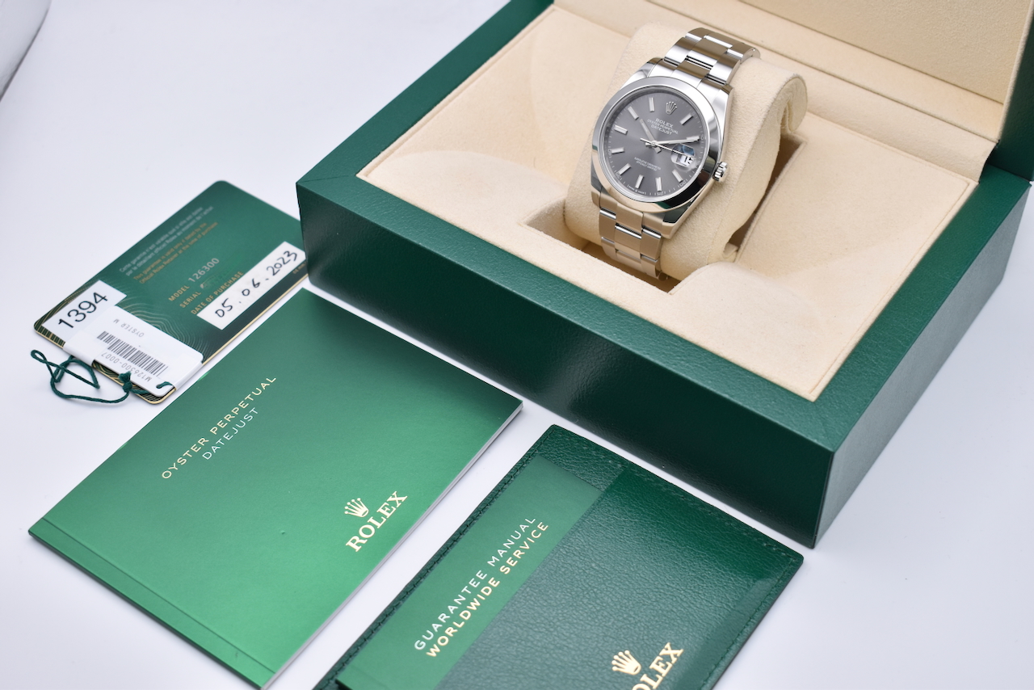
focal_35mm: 57
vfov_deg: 23.8
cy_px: 345
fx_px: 1637
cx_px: 517
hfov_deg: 35.0
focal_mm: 38
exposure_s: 1/125
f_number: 5.6
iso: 450
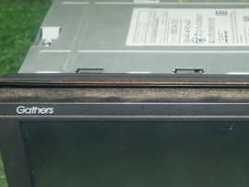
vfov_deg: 16.3
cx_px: 202
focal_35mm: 90
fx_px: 648
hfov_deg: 21.5
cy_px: 140
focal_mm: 7.31
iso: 800
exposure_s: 1/40
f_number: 8
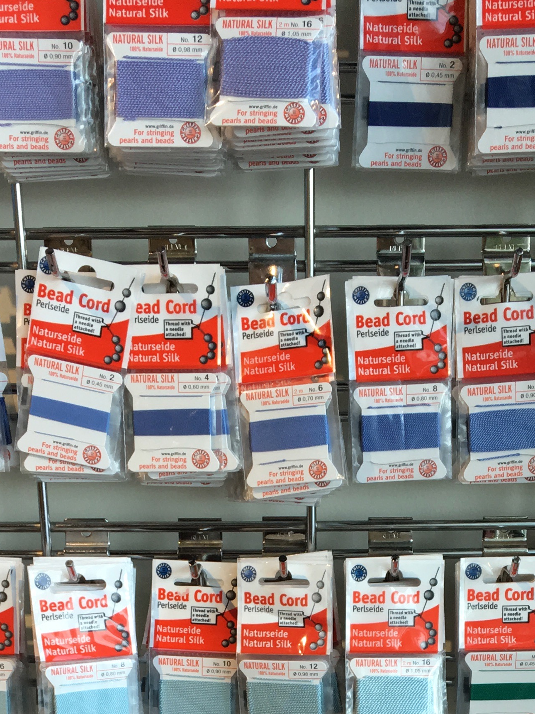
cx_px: 318
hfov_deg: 21.6
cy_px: 835
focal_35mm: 68
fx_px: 1401
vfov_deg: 25.8
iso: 40
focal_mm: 4.15
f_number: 2.2
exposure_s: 1/120
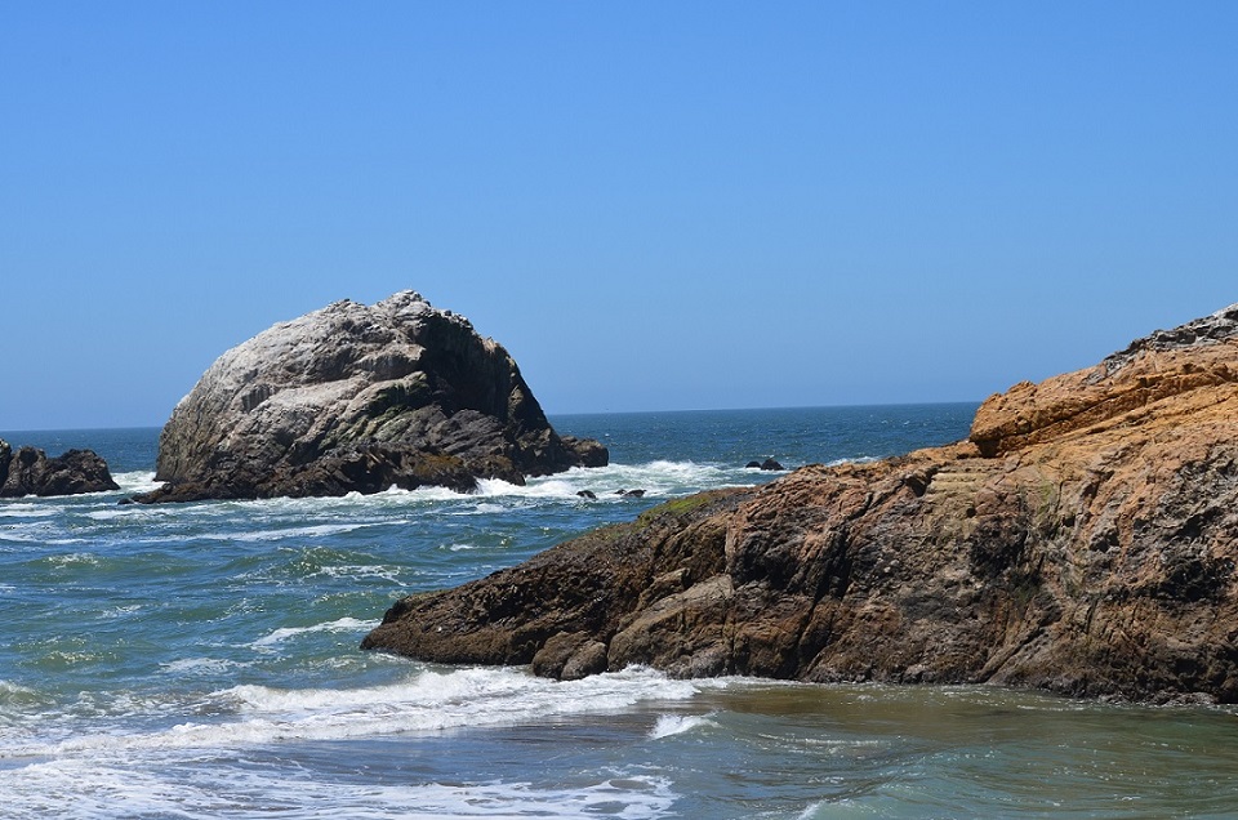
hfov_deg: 24.7
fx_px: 2831
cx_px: 619
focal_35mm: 82
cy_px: 410
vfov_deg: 16.5
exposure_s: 1/160
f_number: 11
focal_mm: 55
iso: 100
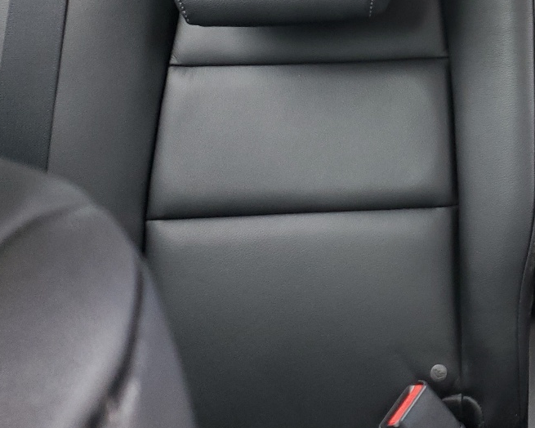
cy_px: -24
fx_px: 982
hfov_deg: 27.4
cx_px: 617
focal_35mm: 62
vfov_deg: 23.3
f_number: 1.5
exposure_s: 1/60.2
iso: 88
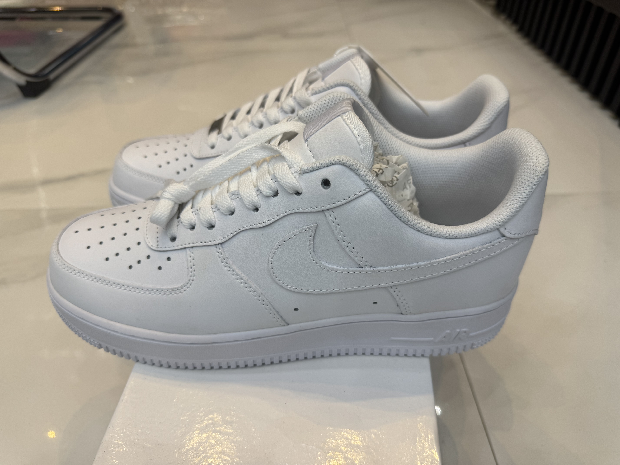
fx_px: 430
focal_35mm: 24
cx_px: 310
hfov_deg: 71.6
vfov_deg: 56.8
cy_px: 232
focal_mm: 6.76
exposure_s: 1/101
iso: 80
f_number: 1.78
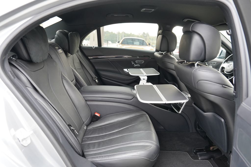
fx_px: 167
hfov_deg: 73.7
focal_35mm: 24
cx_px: 126
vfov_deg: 53.1
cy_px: 84
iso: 1600
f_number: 3.5
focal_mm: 24
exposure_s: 1/160
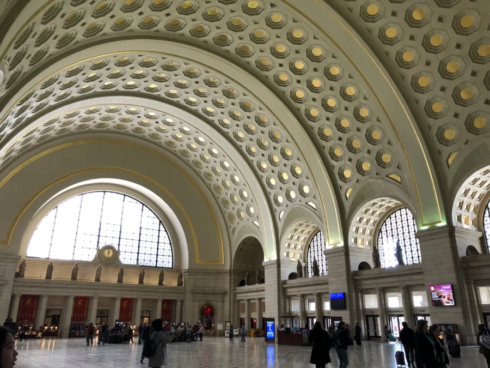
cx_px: 245
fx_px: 396
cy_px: 184
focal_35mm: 28
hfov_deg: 63.4
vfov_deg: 49.7
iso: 32
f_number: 1.8
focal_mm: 4
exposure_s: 1/30
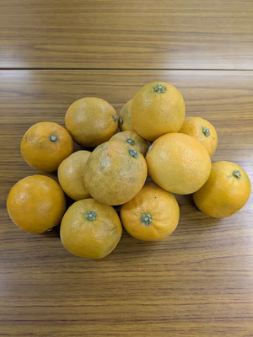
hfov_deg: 54.9
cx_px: 126
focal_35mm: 25
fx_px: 244
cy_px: 168
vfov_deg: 69.4
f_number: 1.89
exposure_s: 1/60
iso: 100
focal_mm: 5.43
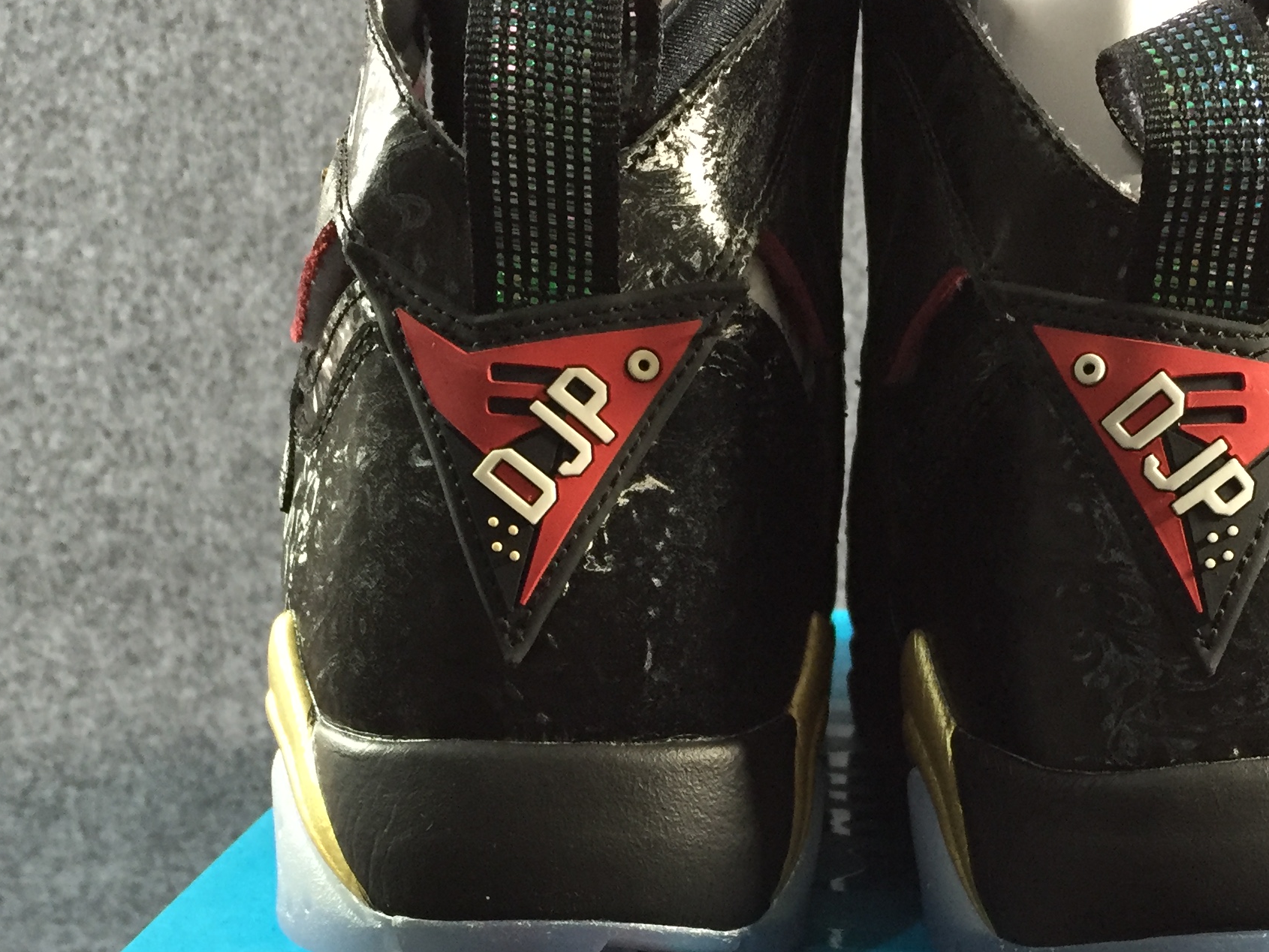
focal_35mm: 56
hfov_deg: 34.0
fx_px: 2053
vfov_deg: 25.3
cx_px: 856
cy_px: 848
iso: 200
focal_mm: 4.15
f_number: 2.2
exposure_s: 1/33
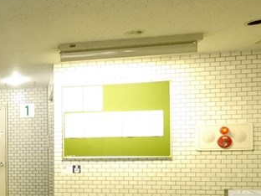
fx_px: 347
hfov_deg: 33.0
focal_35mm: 46
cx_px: -59
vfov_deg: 30.6
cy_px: 162
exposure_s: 1/50
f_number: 4
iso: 3200
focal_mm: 7
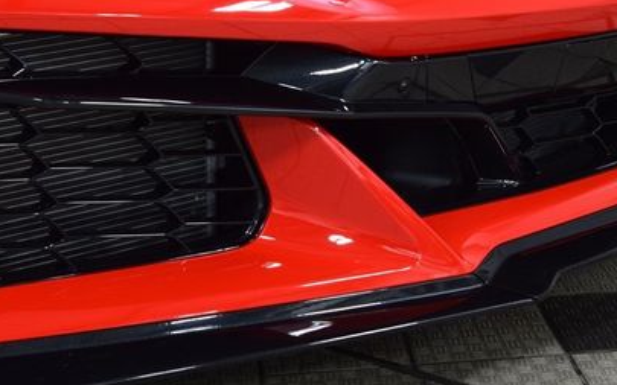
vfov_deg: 15.0
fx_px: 1463
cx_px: 312
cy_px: 101
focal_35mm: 87
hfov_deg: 23.8
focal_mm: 36
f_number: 6.3
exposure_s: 1/15
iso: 560
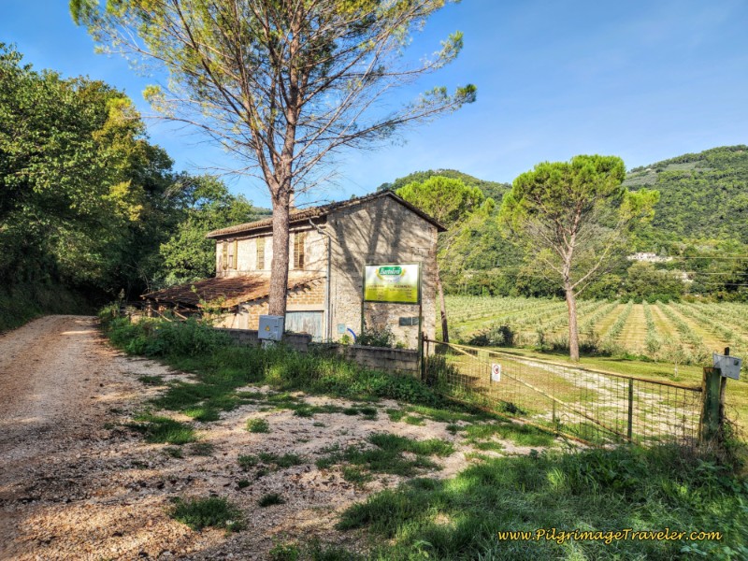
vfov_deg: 58.9
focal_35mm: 23
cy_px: 280
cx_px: 374
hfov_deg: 73.9
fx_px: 497
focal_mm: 6.4
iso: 12
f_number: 1.8
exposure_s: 1/574
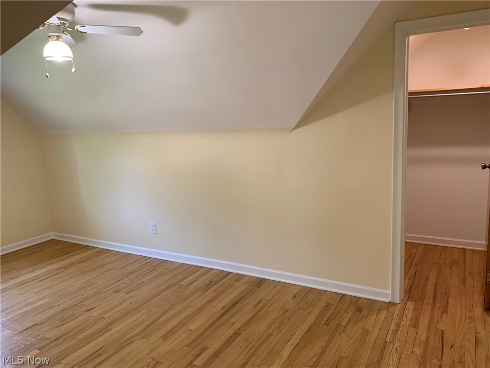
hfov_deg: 67.3
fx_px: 368
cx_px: 245
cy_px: 184
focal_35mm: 26
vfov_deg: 53.1
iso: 160
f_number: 1.8
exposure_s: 1/60
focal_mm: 4.25
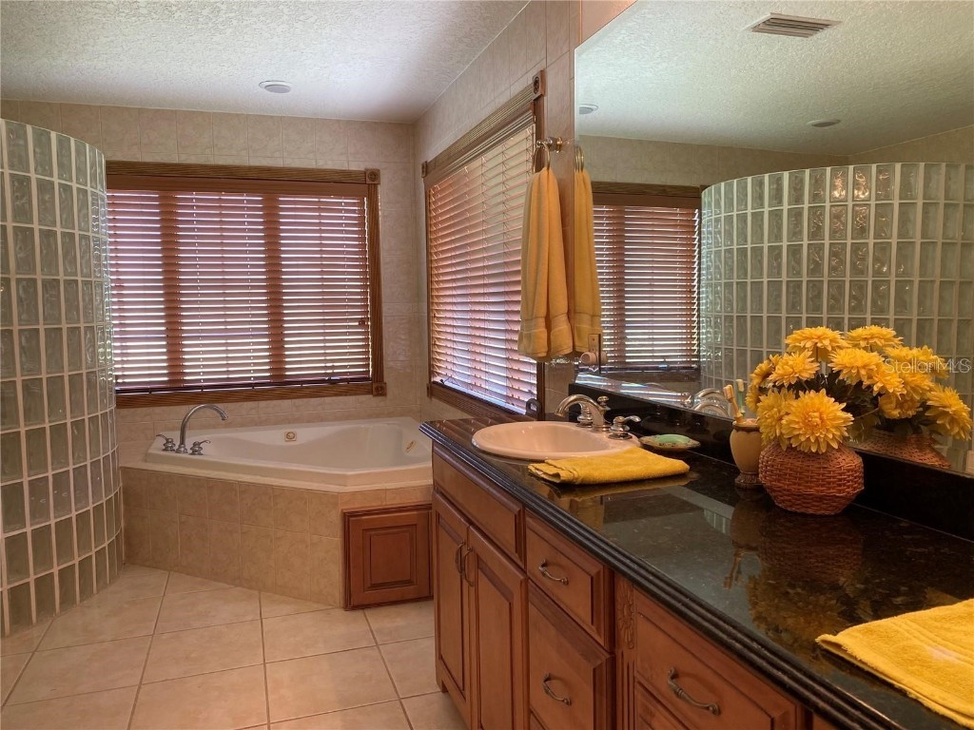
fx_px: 732
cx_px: 487
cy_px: 365
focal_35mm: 26
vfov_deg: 53.1
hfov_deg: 67.3
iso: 64
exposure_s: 1/60
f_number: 1.8
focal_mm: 4.25
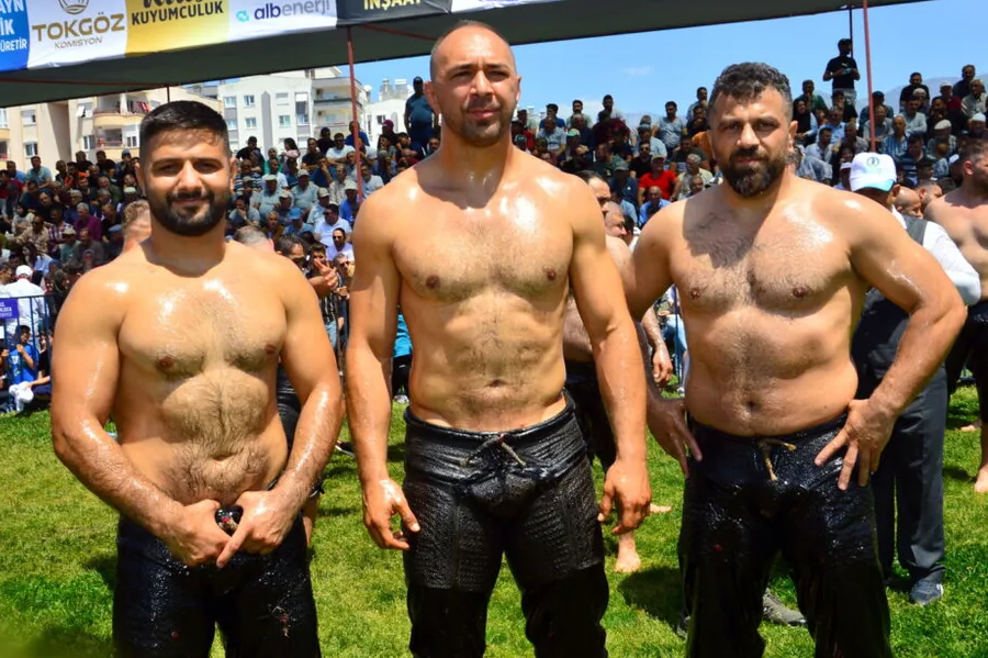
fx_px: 1097
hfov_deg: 48.5
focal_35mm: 40
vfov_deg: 33.4
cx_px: 483
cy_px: 314
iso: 100
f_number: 9
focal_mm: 24
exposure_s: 1/200
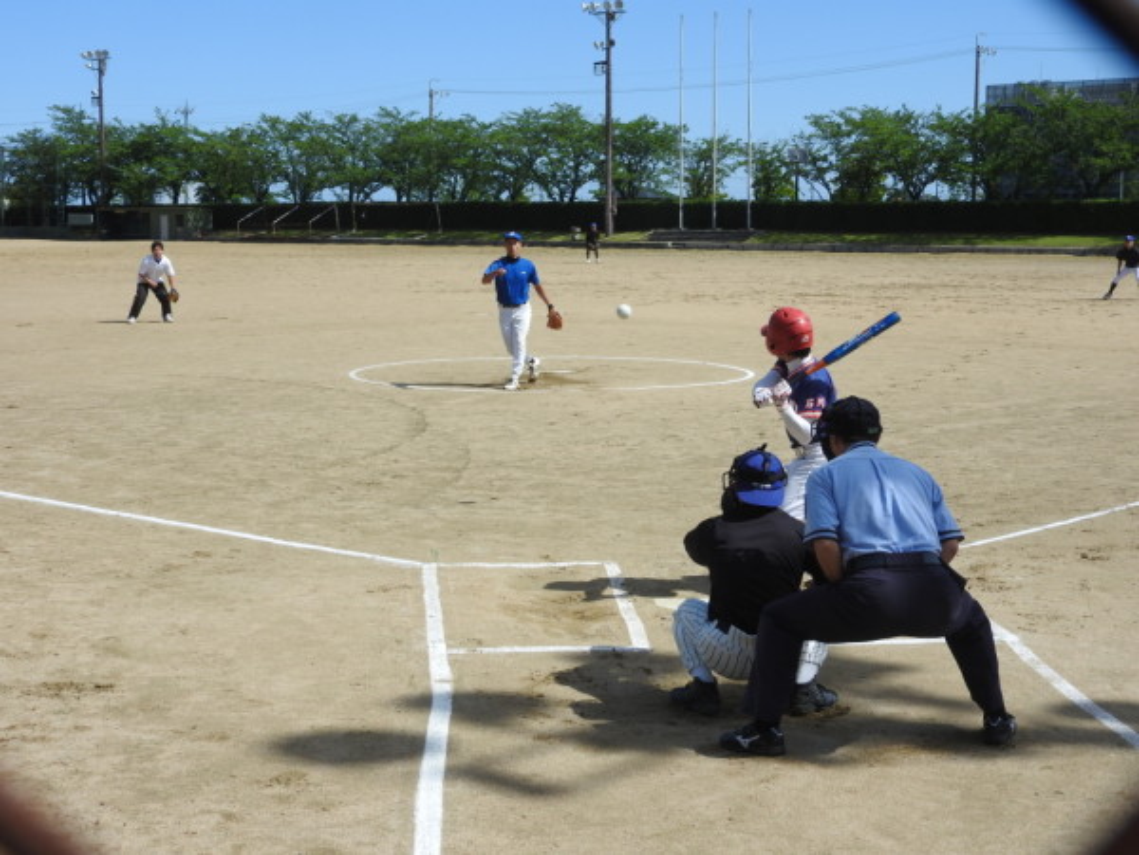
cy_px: 428
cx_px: 570
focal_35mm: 60
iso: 100
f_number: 4.2
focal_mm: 10.7
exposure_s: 1/1000
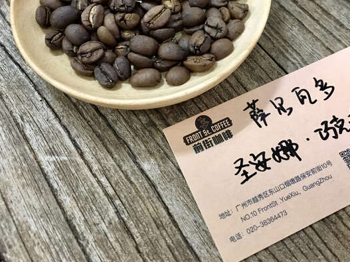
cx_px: 203
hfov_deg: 42.8
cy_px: 79
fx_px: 445
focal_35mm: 44
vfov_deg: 32.5
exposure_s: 1/17
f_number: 2.2
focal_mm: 4.15
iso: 250
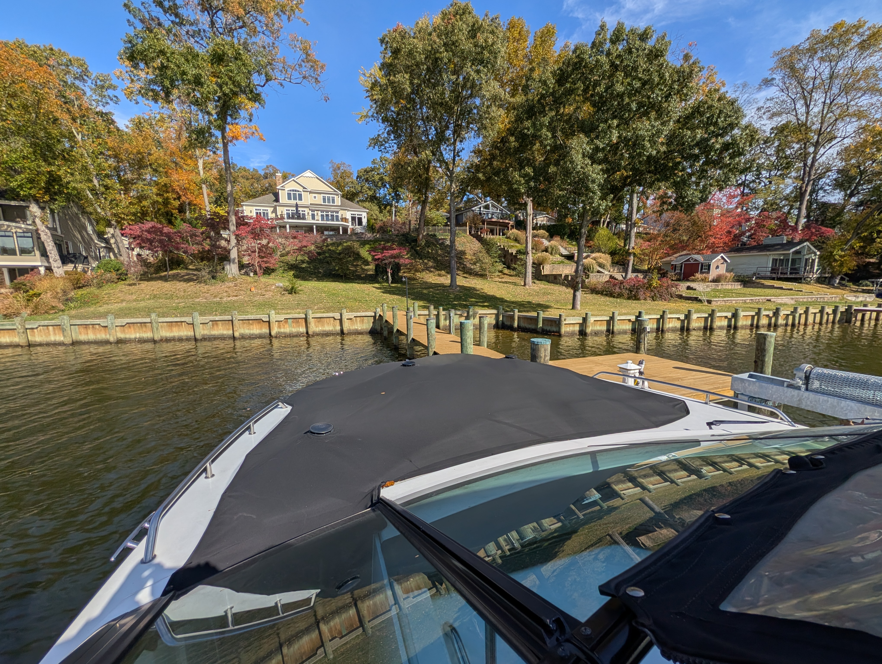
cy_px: 332
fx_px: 306
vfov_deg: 94.6
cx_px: 441
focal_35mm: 12
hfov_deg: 110.5
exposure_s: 1/5848
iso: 59
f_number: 1.7
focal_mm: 2.02
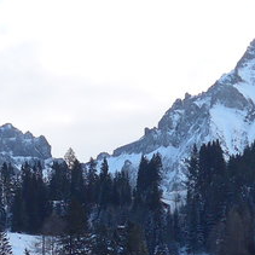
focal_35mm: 146
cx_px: 62
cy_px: 349
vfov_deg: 11.6
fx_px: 1217
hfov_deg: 11.9
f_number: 2.8
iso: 80
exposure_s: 1/400
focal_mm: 6
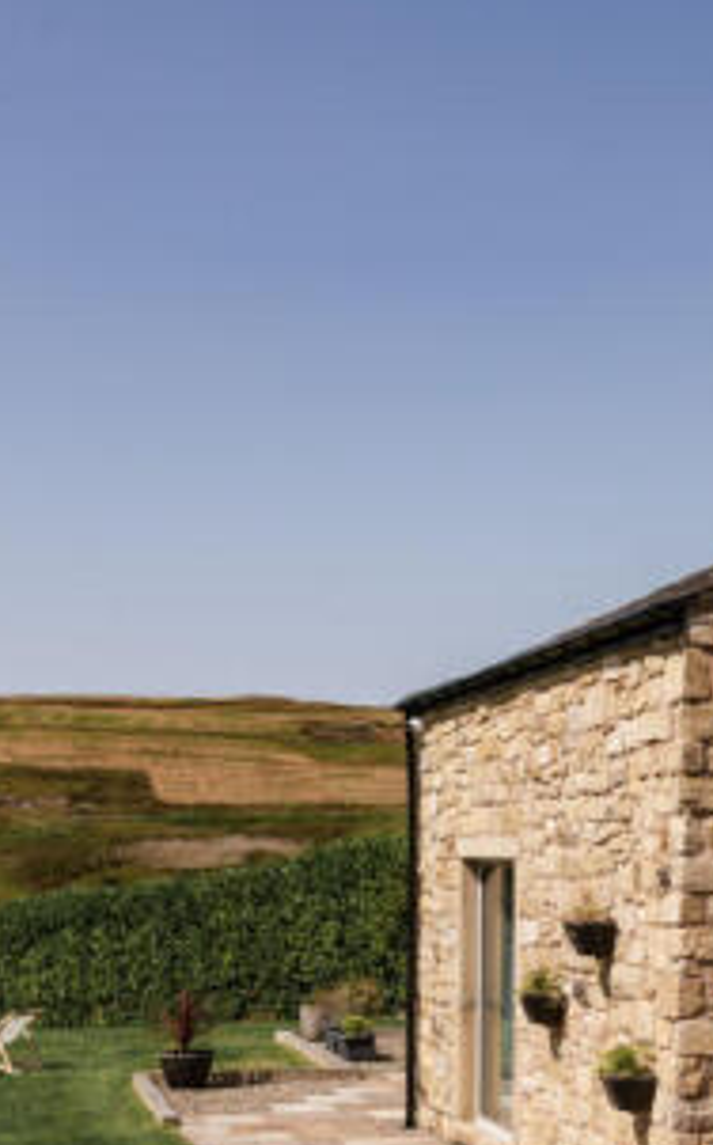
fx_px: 1933
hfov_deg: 19.8
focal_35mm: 62
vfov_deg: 32.7
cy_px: 787
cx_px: 829
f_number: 8
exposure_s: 1/640
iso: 125
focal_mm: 28
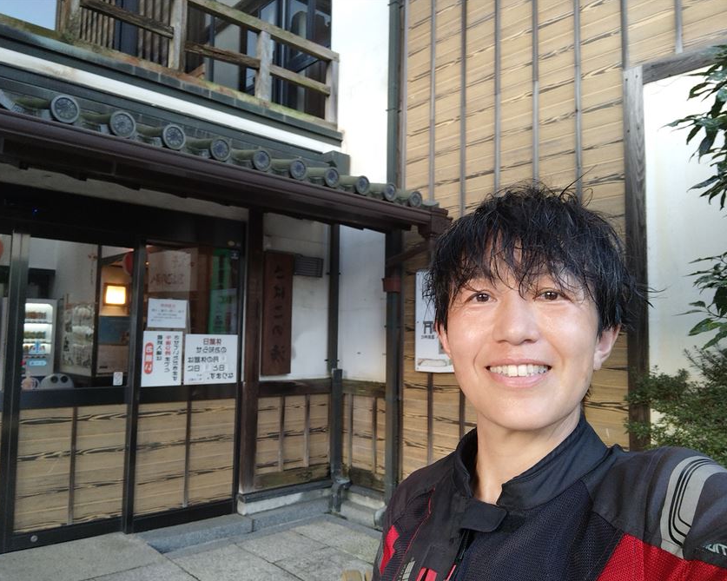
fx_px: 452
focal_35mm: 21
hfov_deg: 77.6
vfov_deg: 65.5
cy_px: 290
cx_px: 340
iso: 60
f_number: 2.45
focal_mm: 3.49
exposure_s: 1/50
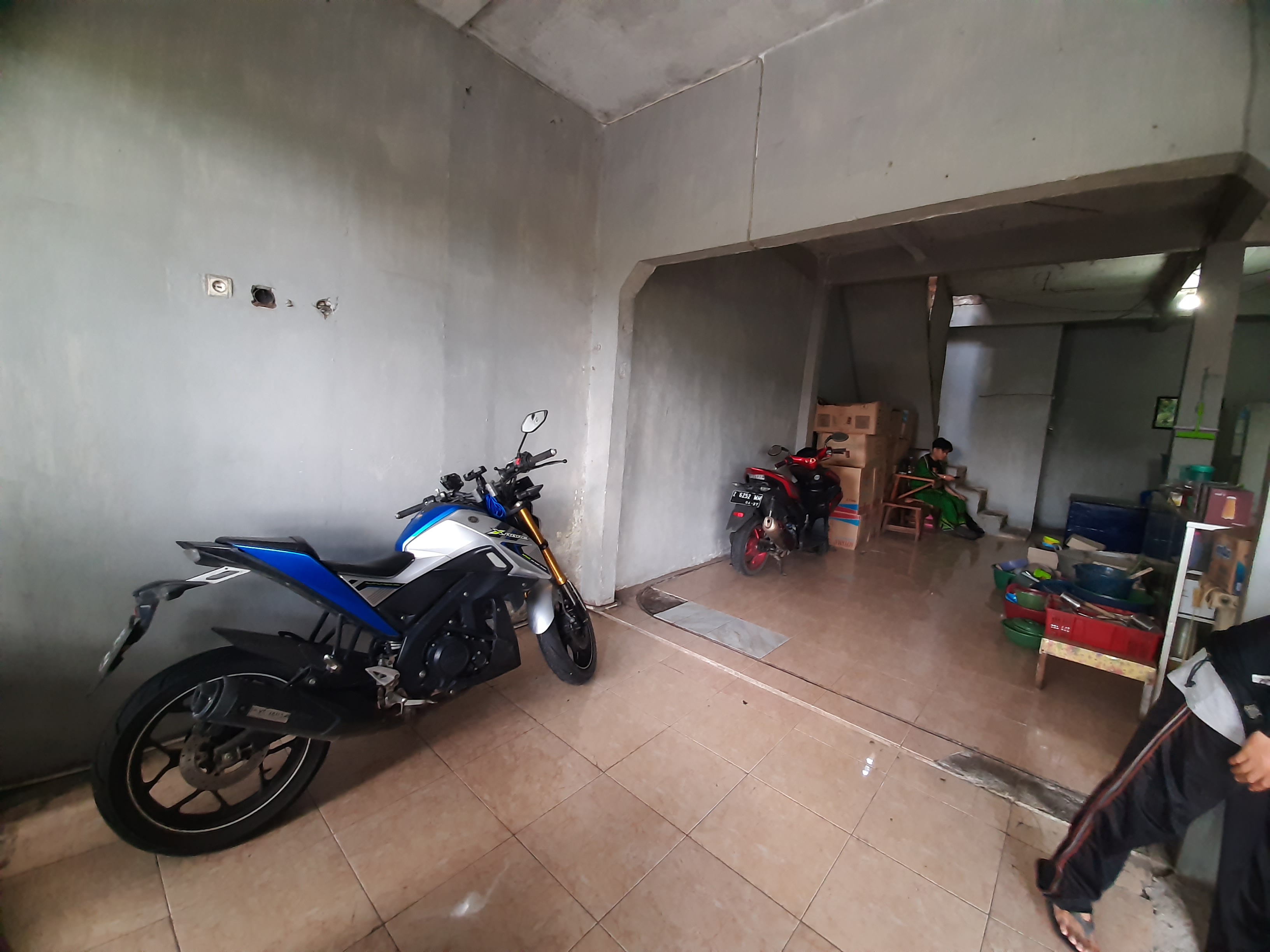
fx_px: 477
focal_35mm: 13
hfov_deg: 106.2
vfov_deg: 89.9
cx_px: 635
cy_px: 476
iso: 200
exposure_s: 1/25
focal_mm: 1.42
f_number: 2.2
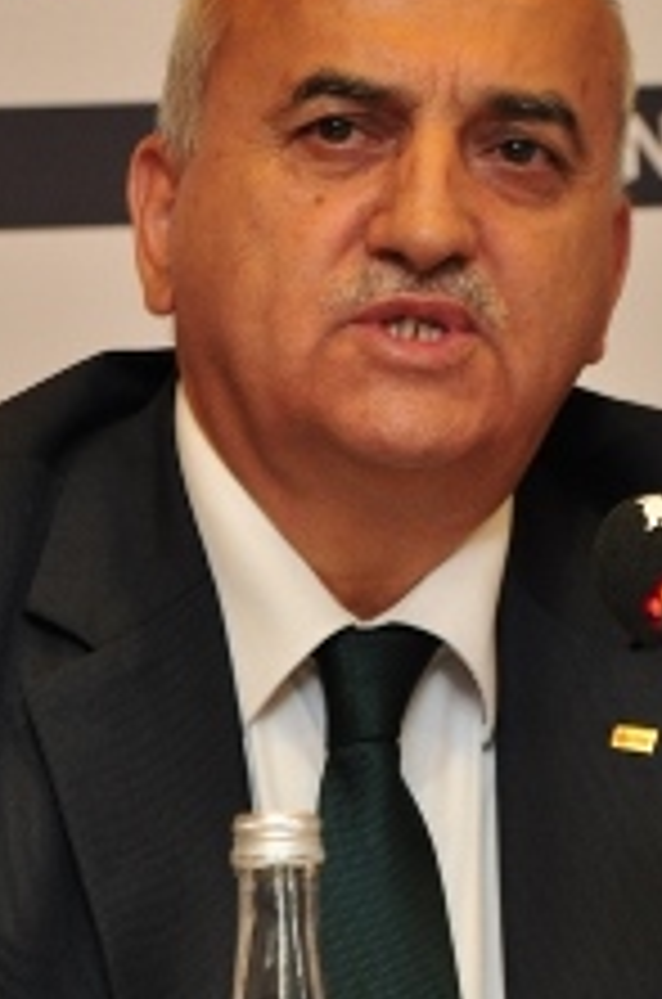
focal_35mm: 509
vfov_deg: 4.1
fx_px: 14110
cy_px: 387
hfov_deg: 2.7
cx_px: 304
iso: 800
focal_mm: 145
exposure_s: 1/40
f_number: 5.6
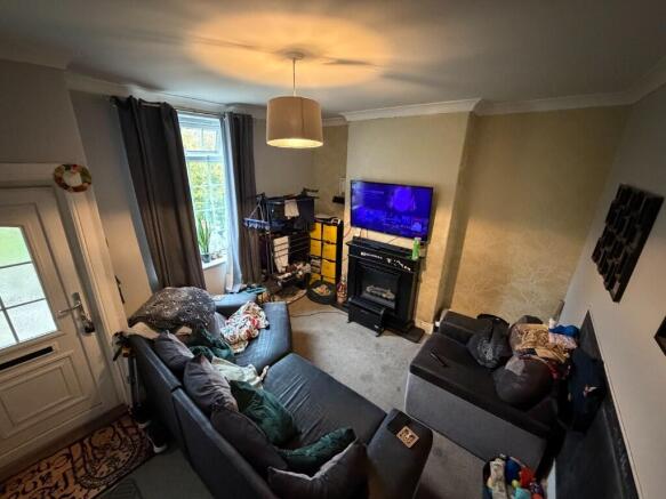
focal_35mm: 14
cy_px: 250
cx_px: 333
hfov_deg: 102.1
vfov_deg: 85.7
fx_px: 269
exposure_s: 1/33
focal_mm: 2.22
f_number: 2.2
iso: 1250
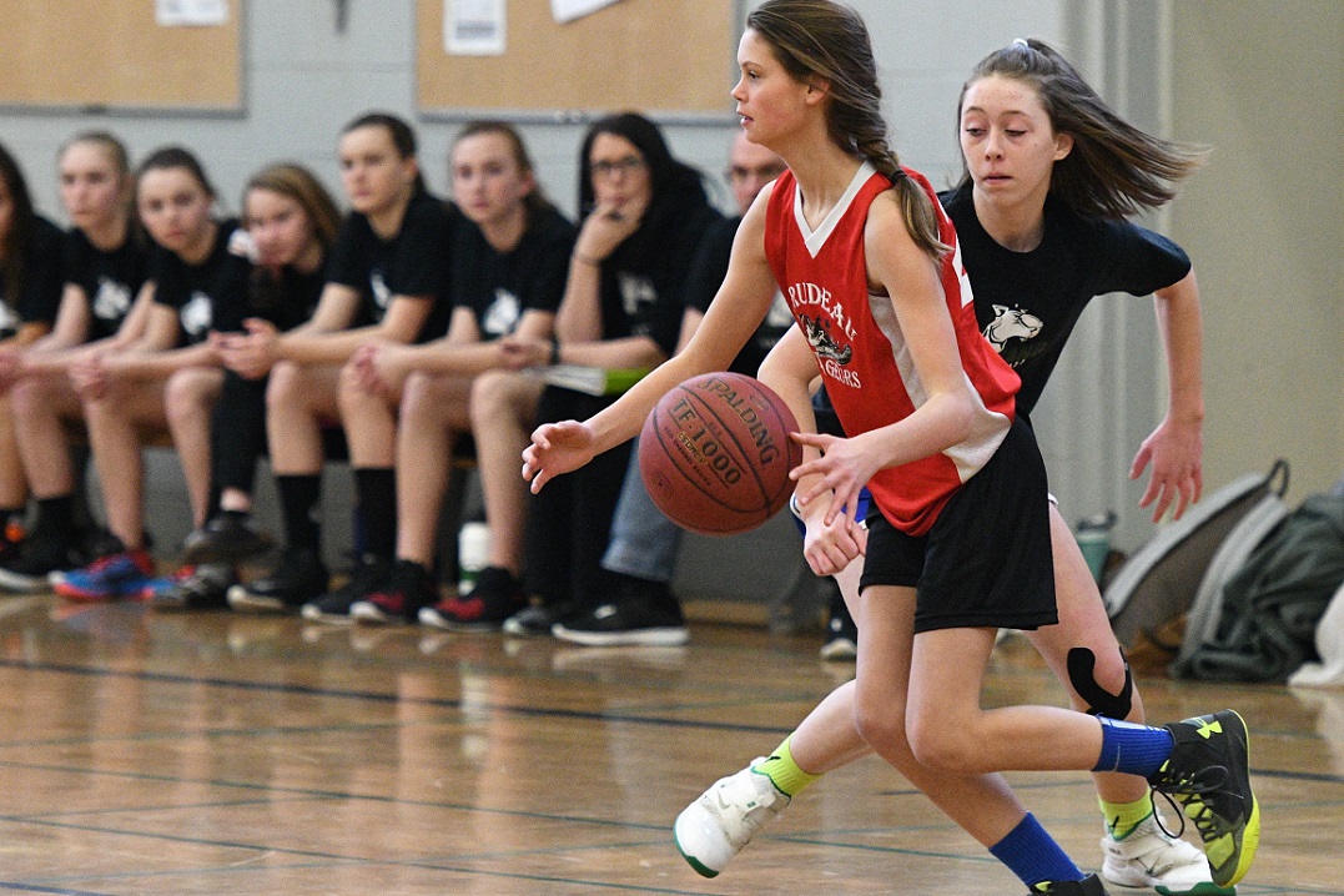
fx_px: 8119
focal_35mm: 218
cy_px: 448
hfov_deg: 9.5
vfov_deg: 6.3
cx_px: 672
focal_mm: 145
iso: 5000
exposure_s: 1/1000
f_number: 2.8
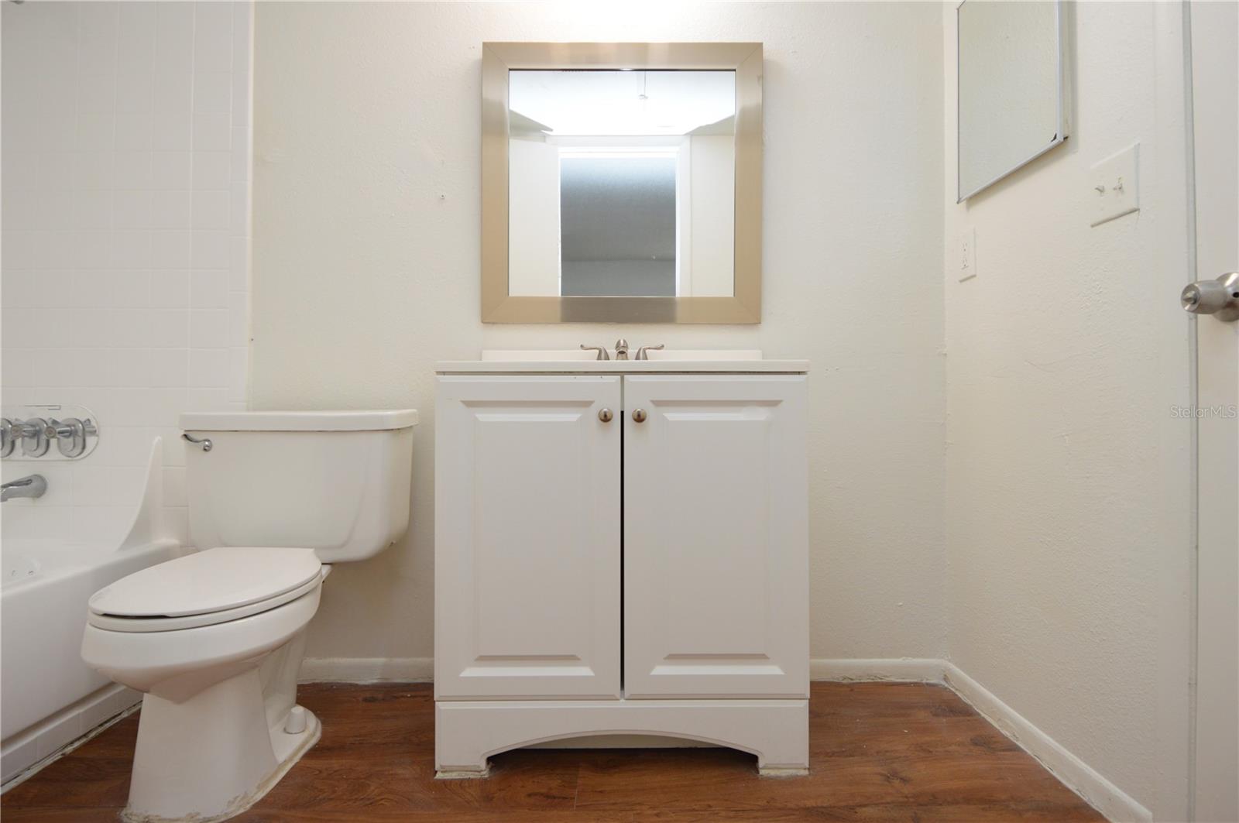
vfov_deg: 67.3
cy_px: 412
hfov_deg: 90.1
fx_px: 619
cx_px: 620
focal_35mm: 18
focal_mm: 12
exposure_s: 1/80
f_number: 4.5
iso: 400
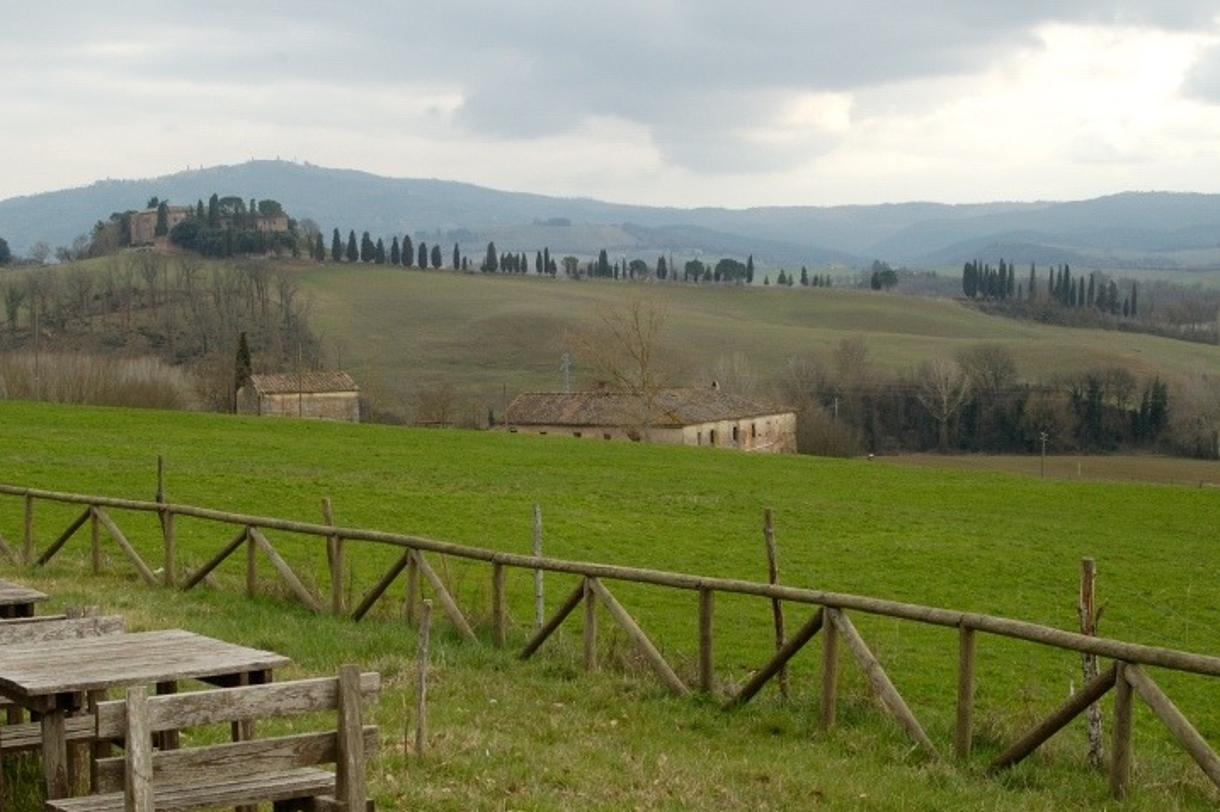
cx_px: 507
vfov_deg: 22.5
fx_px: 2032
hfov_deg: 33.3
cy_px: 551
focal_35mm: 60
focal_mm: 28
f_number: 11
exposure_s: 1/60
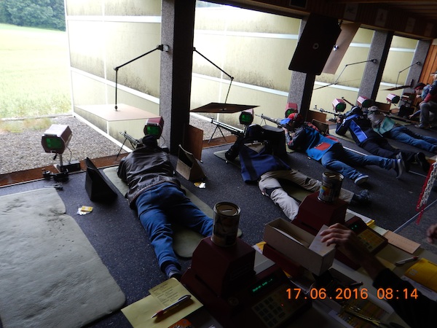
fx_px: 303
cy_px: 164
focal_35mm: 24
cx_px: 218
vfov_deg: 56.8
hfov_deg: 71.6
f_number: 2.8
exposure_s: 1/50
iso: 125
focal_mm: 4.3
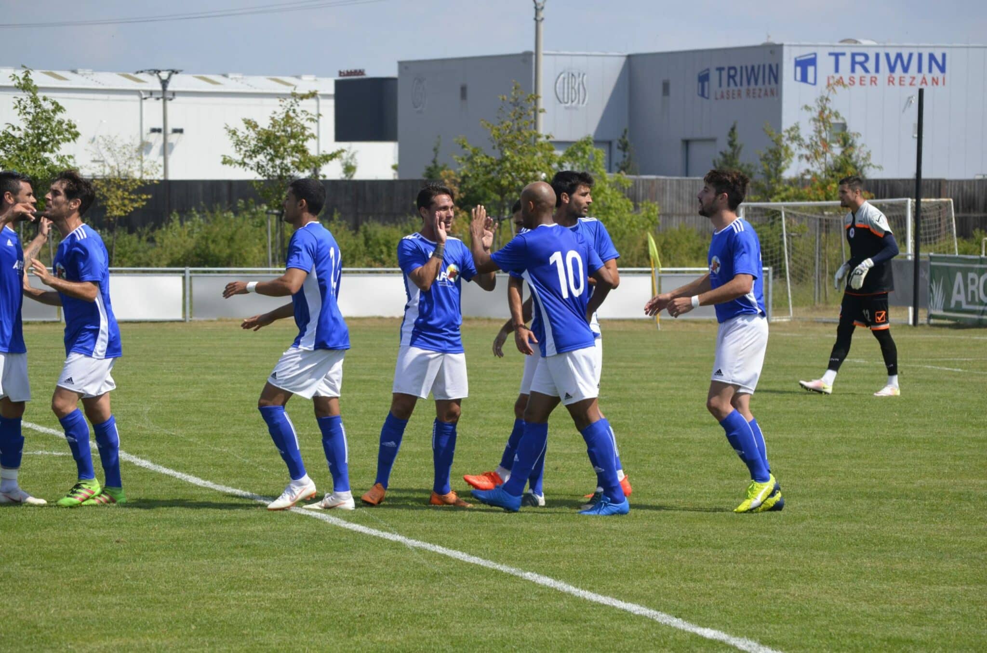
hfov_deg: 13.4
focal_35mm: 153
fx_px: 4186
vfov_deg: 8.9
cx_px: 494
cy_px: 326
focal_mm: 102
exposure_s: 1/1600
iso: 400
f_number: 7.1
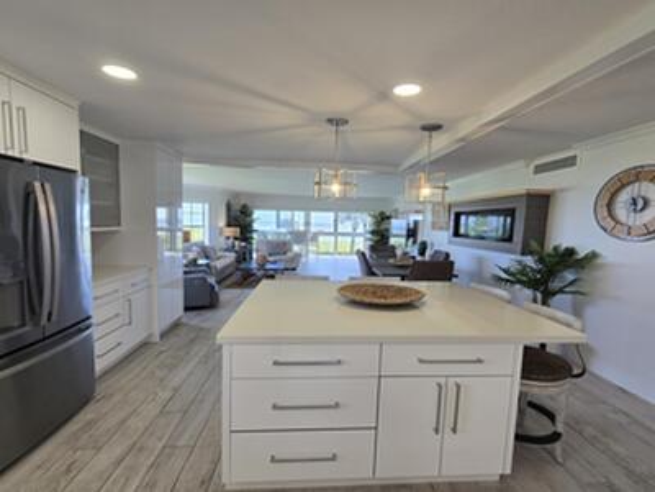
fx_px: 246
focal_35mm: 13
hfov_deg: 106.2
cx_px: 328
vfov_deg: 89.9
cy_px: 246
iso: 80
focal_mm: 2.2
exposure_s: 1/120
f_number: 2.2
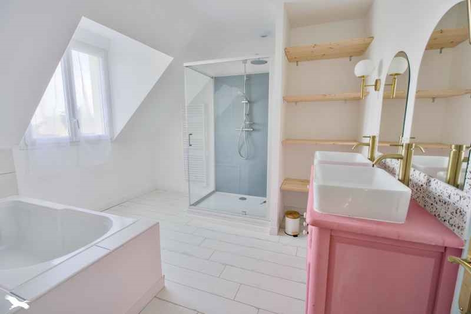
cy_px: 157
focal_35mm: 16
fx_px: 209
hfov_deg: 96.7
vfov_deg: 73.7
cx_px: 236
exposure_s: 1/160
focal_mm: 16
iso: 800
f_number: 8
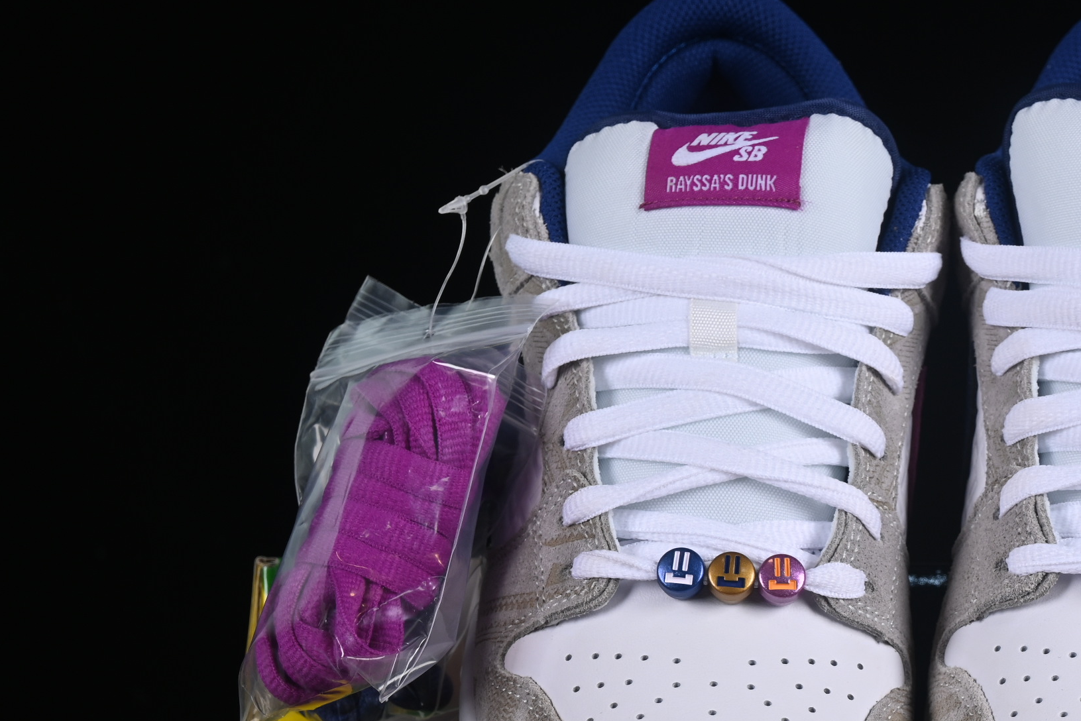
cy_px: 607
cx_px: 921
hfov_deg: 15.9
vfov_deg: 10.7
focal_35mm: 128
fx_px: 3844
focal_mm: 50
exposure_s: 1/80
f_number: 8
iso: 160
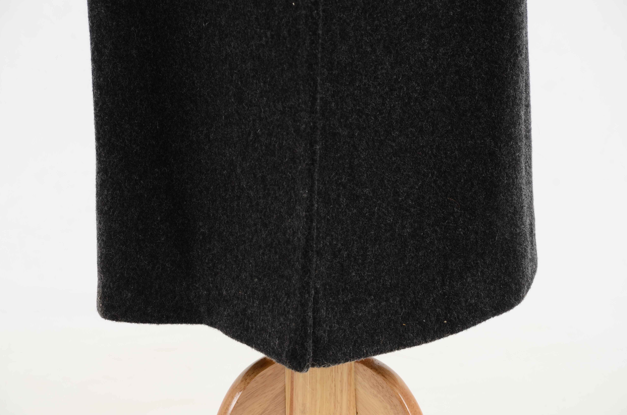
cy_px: 208
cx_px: 314
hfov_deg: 13.1
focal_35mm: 158
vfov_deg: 8.7
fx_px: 2737
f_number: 8
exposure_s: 1/80
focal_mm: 105
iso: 160
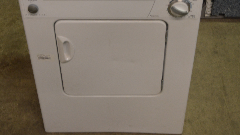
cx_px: 120
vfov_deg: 19.8
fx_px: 381
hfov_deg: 35.0
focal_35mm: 60
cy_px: 20
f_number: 4
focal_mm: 25
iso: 800
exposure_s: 1/60
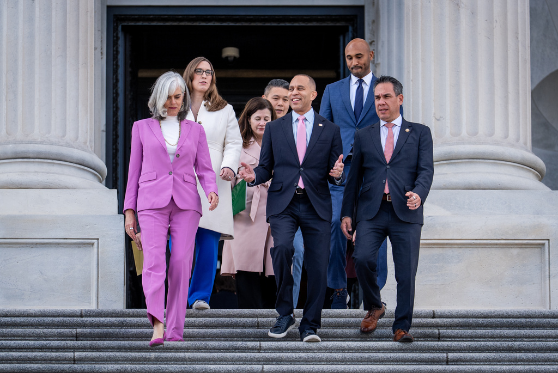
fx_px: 3910
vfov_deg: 5.5
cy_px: 186
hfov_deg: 8.2
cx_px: 279
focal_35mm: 252
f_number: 3.5
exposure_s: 1/1250
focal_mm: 168
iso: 400
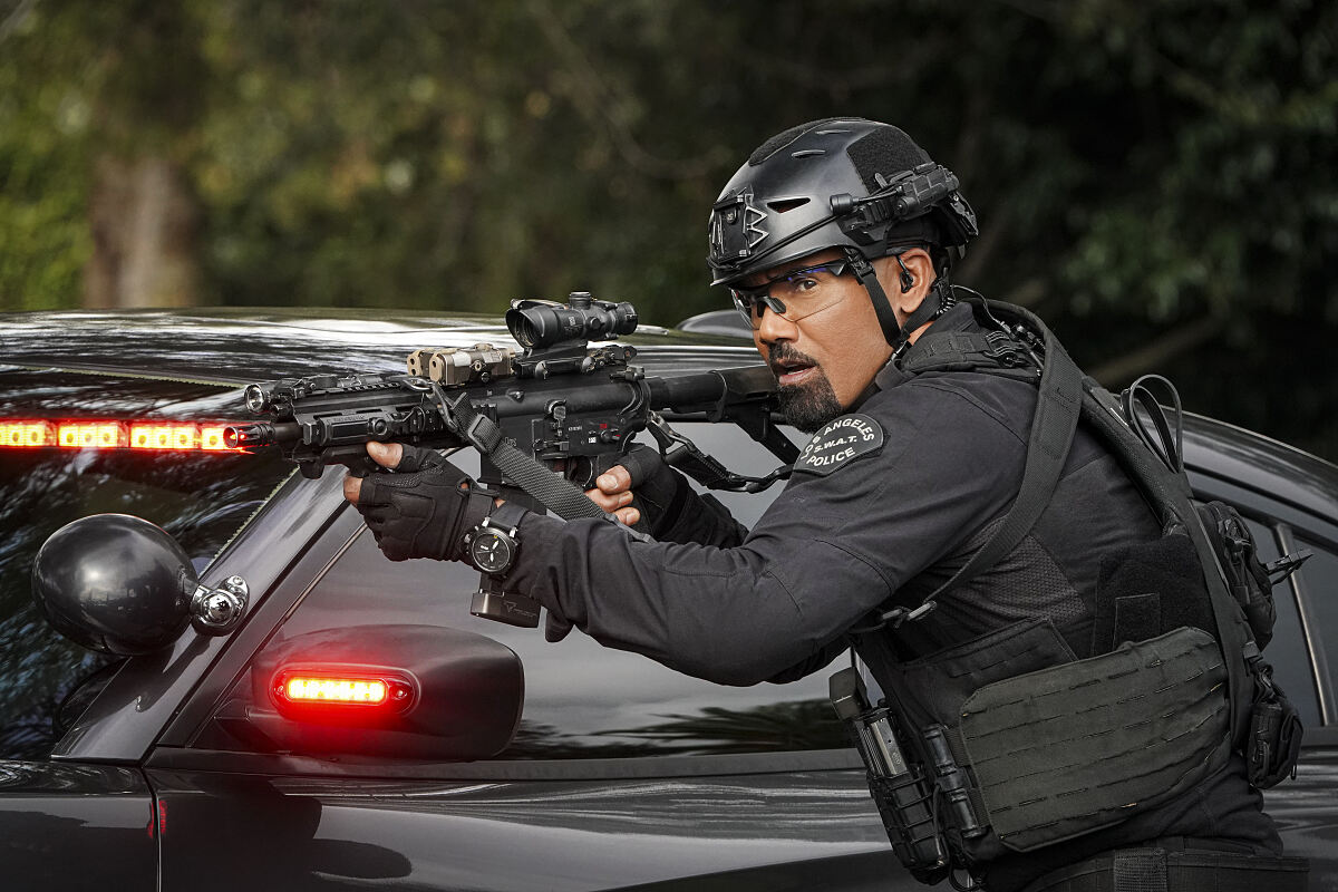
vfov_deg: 3.7
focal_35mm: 367
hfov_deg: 5.6
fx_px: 13639
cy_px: 446
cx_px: 669
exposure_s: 1/800
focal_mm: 367
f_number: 13
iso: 3200
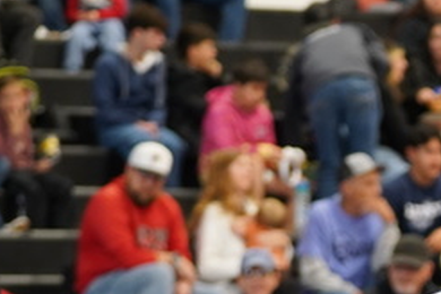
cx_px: 748
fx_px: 4238
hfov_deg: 5.9
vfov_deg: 4.0
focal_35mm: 346
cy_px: 449
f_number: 3.2
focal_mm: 83
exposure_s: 1/160
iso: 1600
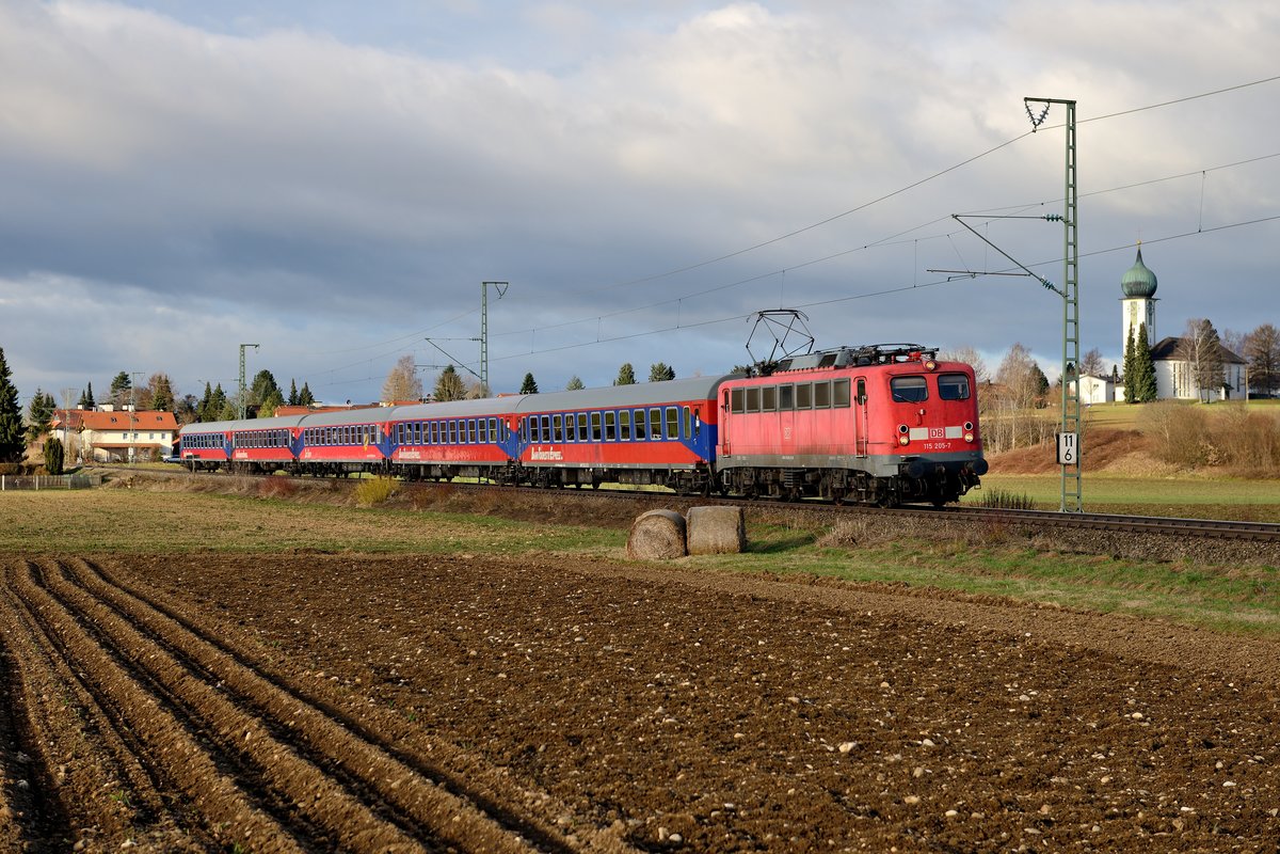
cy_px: 427
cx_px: 640
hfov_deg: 28.8
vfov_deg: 19.5
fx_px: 2489
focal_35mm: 70
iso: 200
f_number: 4.5
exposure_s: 1/1250
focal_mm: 70
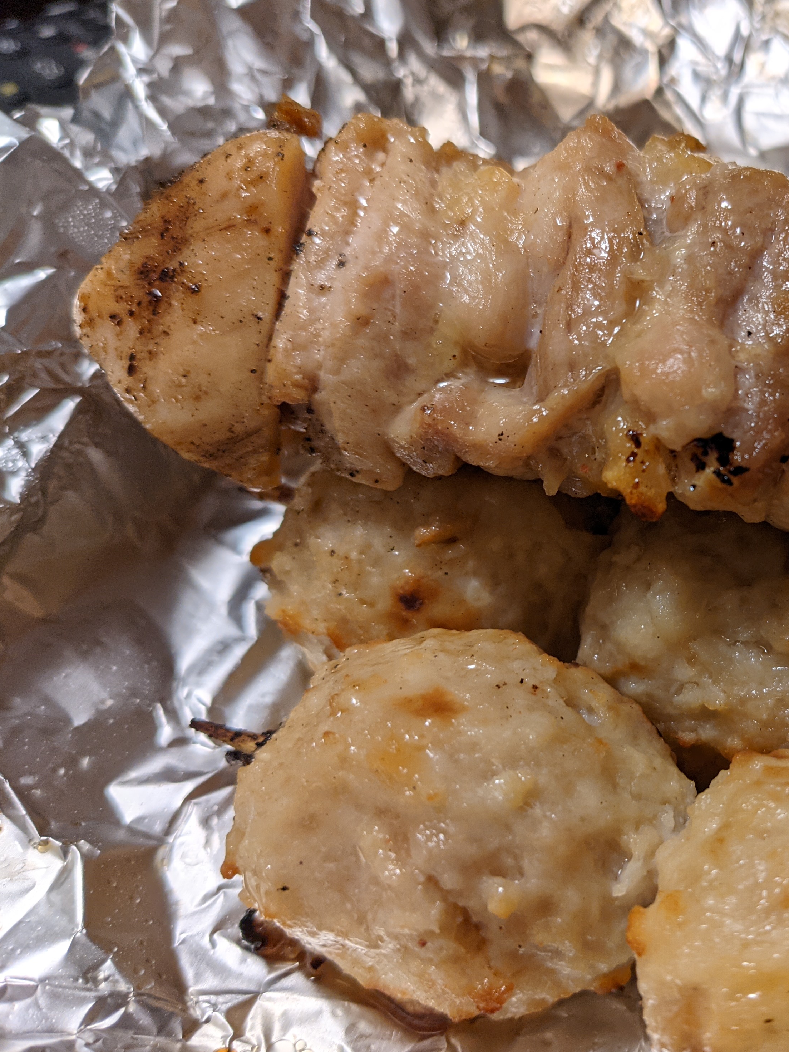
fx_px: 1124
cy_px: 537
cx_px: 712
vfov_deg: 50.1
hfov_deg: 36.3
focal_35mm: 37
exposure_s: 1/23.8
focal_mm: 4.38
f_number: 1.73
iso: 47
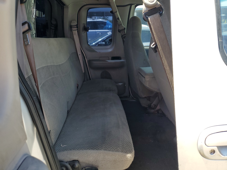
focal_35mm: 26
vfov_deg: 53.1
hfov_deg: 67.3
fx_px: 170
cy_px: 85
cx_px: 114
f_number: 1.5
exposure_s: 1/370
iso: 50
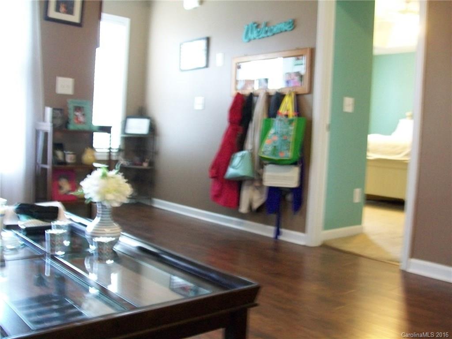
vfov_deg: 39.7
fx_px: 470
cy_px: 170
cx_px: 226
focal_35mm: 36
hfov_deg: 51.4
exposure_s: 1/8
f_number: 2.7
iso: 200
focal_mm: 6
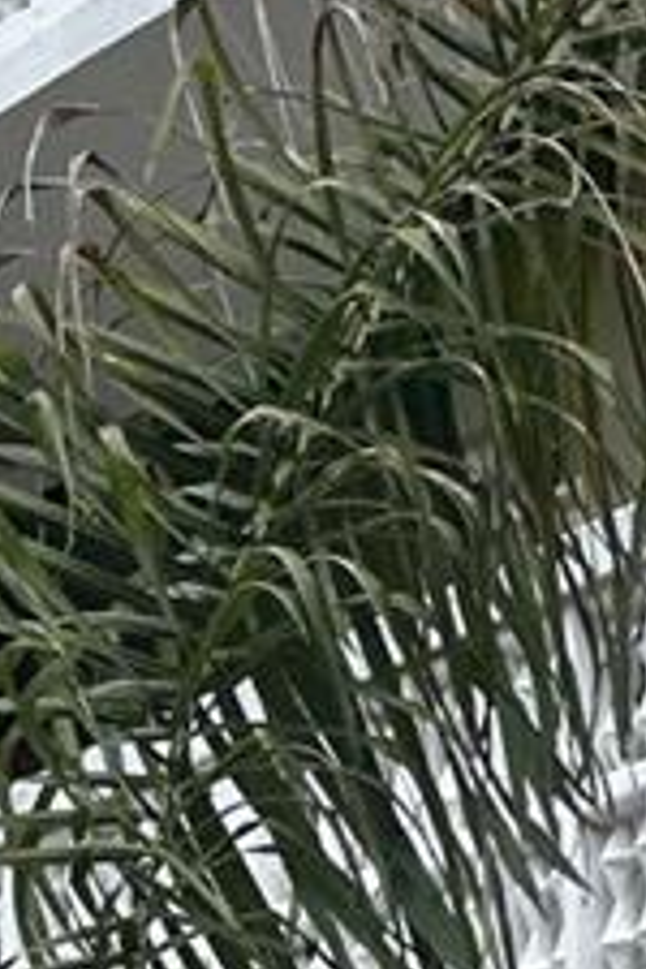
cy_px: -573
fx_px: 11519
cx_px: 39
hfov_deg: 3.2
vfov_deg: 4.8
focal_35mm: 428
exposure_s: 1/579
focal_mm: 9
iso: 32
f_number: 2.8
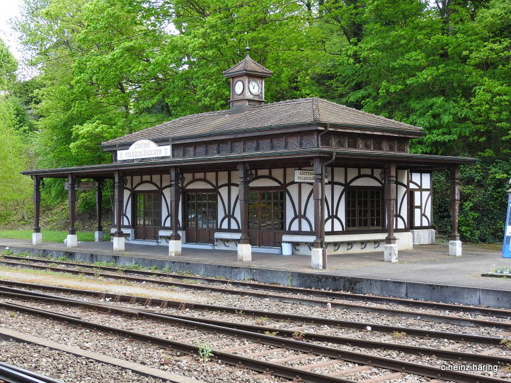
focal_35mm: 55
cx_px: 256
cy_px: 192
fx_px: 812
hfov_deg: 34.9
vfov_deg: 26.6
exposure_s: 1/100
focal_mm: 9.9
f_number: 4
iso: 100
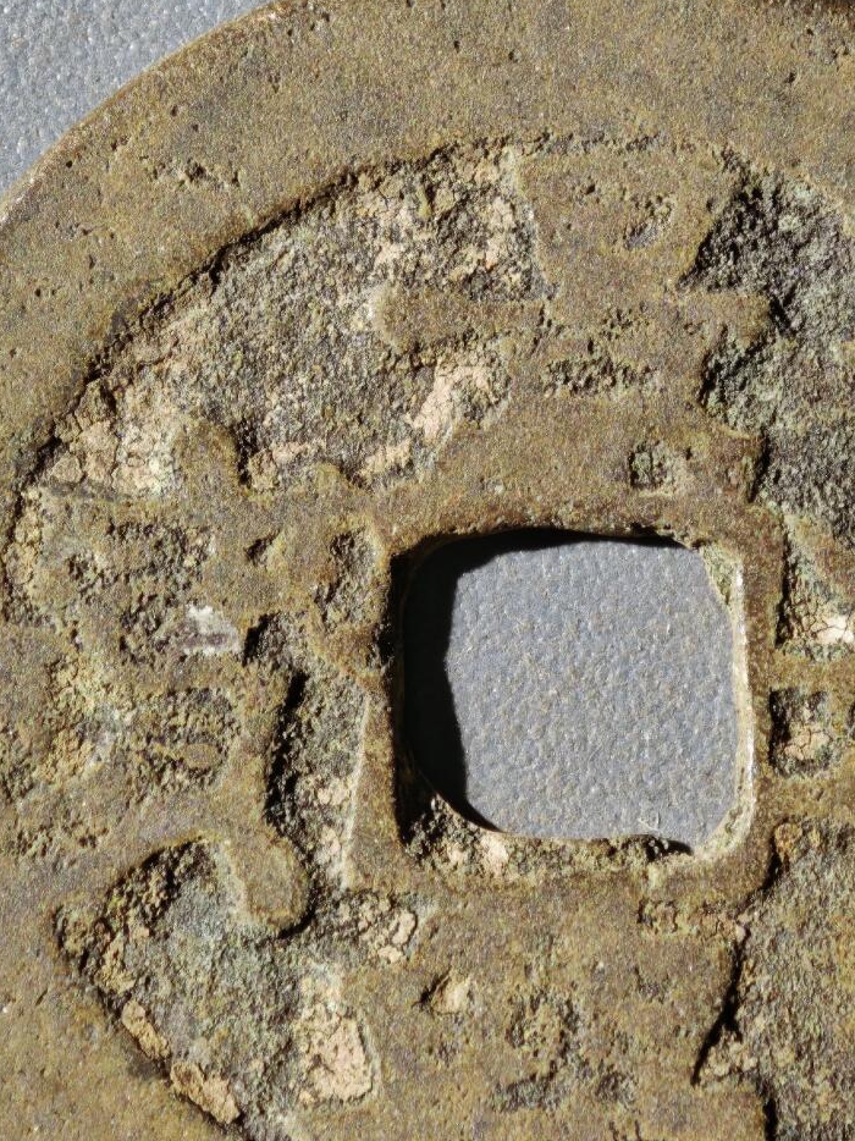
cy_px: 501
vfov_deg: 9.2
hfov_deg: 6.9
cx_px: 584
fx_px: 7051
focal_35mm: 214
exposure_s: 1/100
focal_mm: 9
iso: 200
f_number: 2
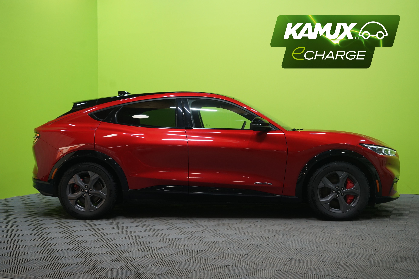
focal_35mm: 44
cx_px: 210
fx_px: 512
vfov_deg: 30.5
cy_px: 140
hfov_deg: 44.5
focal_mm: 44
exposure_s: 1/25
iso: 1000
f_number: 5
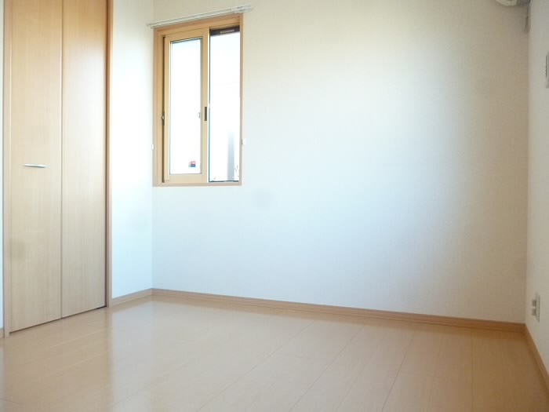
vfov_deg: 49.7
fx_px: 444
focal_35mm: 28
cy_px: 206
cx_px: 274
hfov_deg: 63.4
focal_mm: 5
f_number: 3.1
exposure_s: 1/30
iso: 400
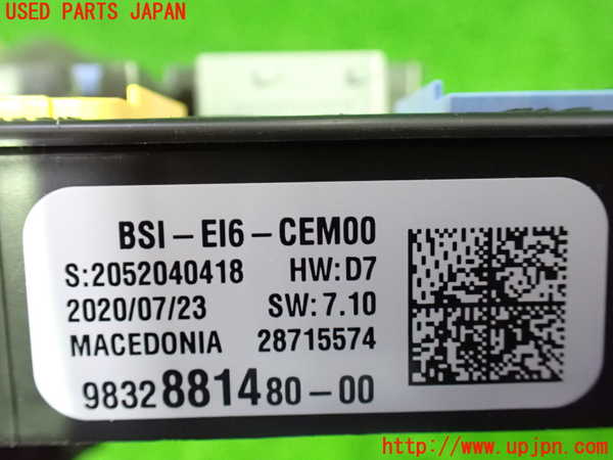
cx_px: 306
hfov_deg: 60.0
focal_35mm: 30
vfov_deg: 46.8
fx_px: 531
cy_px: 230
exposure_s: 1/25
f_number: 2.3
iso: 1600
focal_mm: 5.4
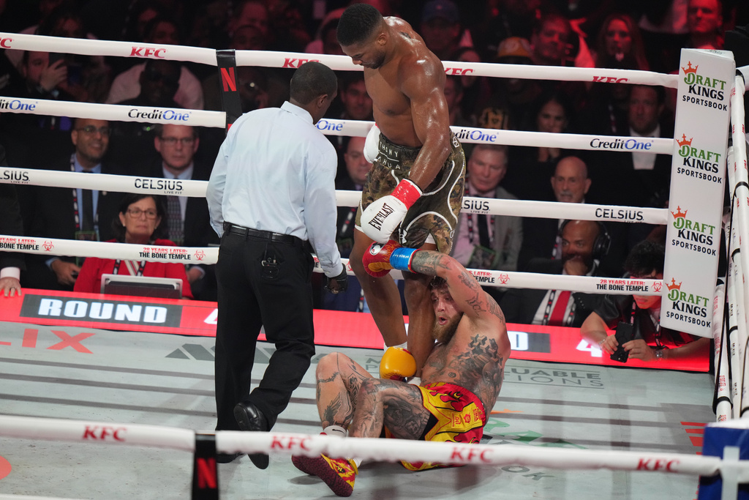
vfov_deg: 3.4
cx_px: 374
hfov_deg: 5.2
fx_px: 8323
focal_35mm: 400
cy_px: 250
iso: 4000
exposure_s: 1/1250
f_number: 3.2
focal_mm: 400
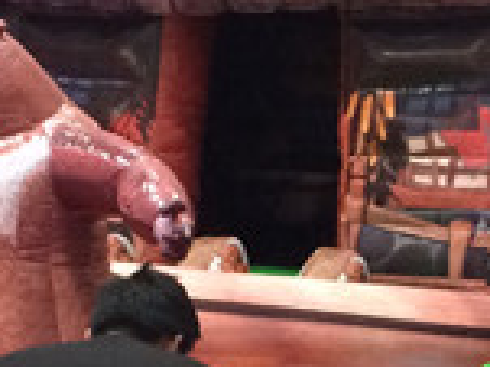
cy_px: 412
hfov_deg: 11.8
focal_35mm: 167
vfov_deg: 8.8
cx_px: 299
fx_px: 2362
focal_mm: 4.12
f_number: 2.2
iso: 320
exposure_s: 1/33
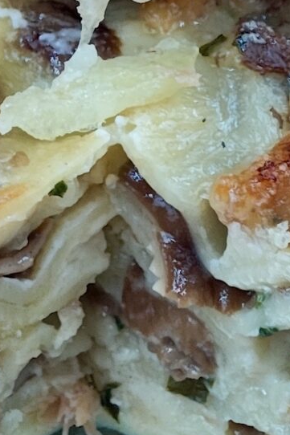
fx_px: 3567
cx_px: 81
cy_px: -123
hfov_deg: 4.7
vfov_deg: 6.9
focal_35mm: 295
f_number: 2
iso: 160
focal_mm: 9
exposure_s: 1/100
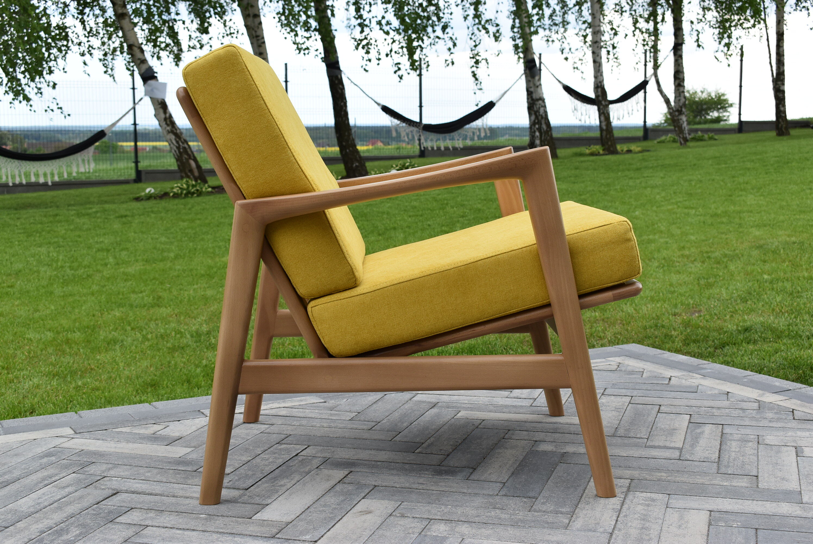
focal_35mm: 48
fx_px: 1085
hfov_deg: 41.1
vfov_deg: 28.1
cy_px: 272
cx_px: 406
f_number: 8
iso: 360
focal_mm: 32
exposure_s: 1/250
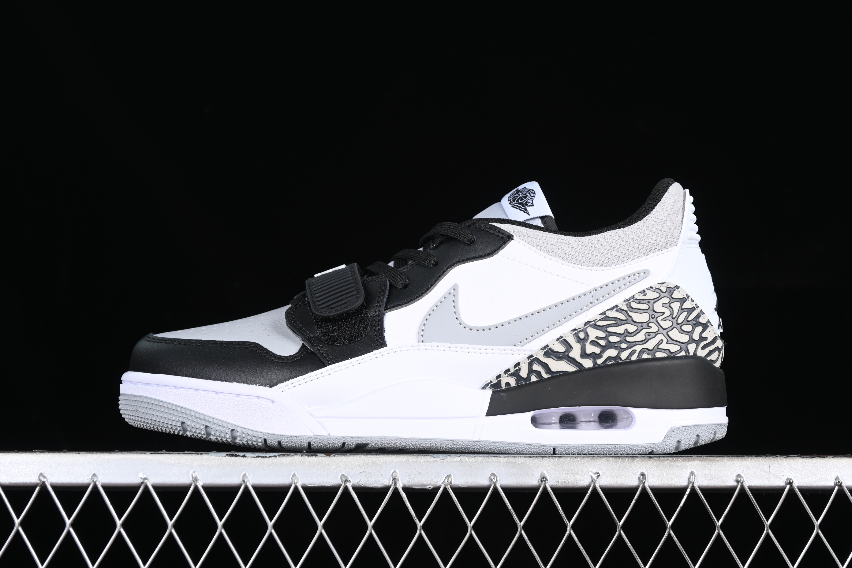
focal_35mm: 75
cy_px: 284
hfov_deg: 27.0
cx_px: 426
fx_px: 1775
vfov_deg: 18.2
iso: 160
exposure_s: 1/60
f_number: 6.3
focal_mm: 50
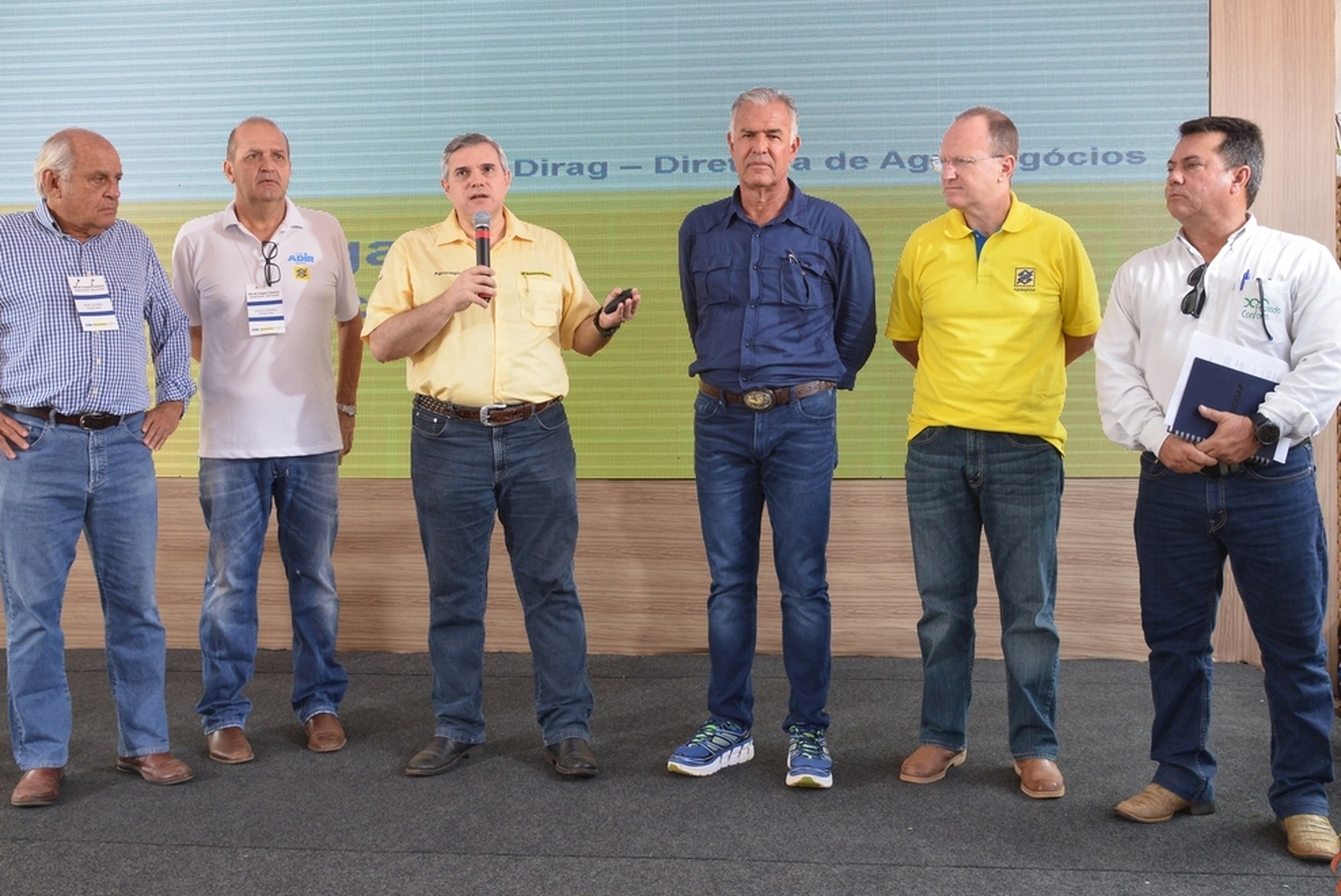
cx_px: 660
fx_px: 1267
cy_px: 397
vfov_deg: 38.9
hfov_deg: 55.8
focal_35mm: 34
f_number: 6.3
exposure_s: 1/200
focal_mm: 28
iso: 1600
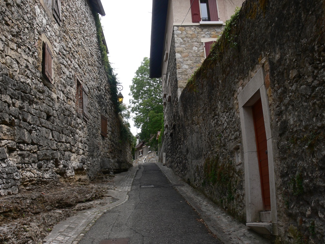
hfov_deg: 52.6
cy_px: 122
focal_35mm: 35
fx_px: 329
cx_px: 162
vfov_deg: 40.7
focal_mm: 7.4
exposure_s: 1/160
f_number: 5.6
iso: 80
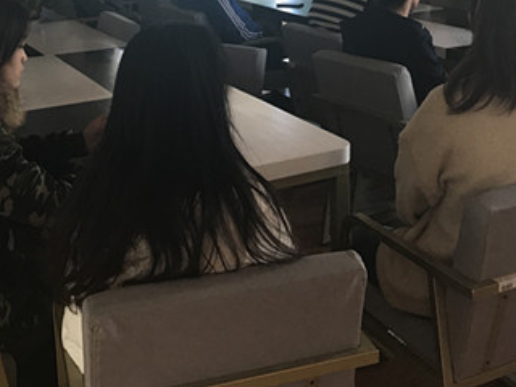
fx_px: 835
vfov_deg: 25.1
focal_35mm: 56
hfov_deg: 34.3
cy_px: 16
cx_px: 293
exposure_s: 1/33
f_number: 1.8
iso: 25
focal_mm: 3.99
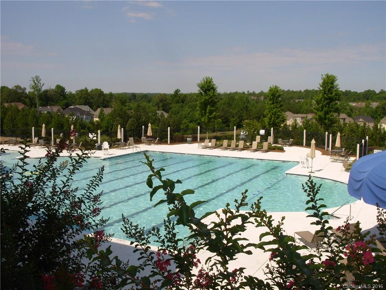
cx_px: 193
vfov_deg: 37.7
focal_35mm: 38
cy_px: 145
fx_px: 424
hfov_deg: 49.0
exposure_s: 1/724
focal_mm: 6.3
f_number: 4.9
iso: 50
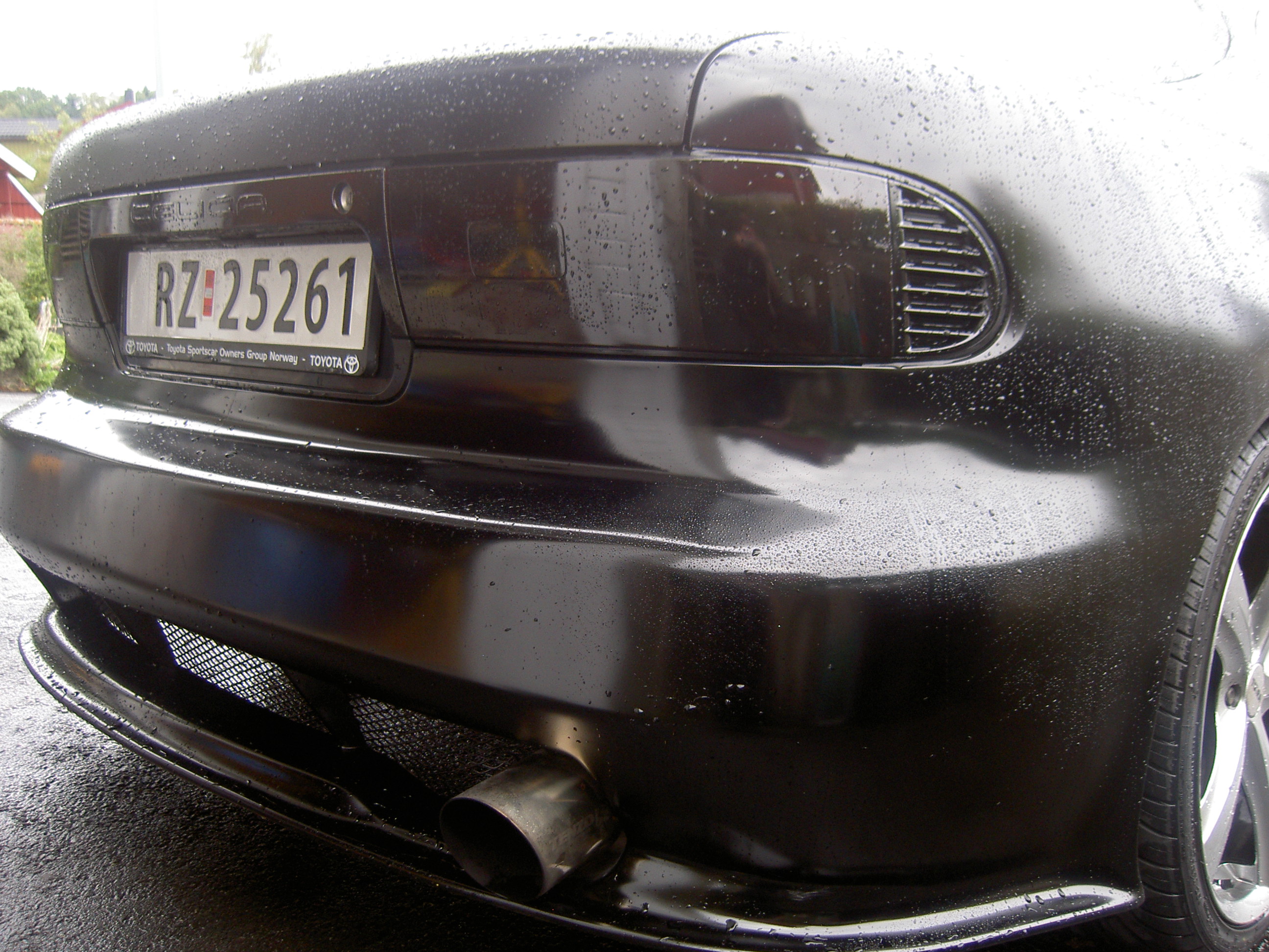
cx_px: 634
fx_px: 1246
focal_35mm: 34
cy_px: 476
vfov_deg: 41.8
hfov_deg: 54.0
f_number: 2.8
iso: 50
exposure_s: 1/60
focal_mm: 5.6
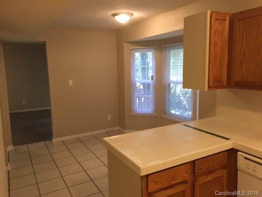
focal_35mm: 29
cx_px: 131
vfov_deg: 48.2
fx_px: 219
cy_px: 98
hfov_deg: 61.7
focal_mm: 4.15
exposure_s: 1/30
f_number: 2.2
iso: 125
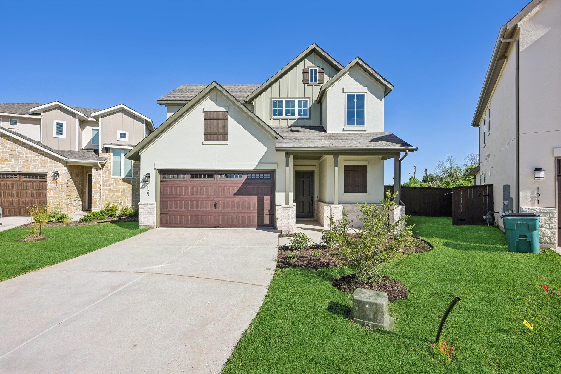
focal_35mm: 16
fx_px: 249
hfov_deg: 96.7
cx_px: 280
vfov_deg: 73.7
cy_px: 187
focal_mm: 16
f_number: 6.7
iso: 100
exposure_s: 1/500
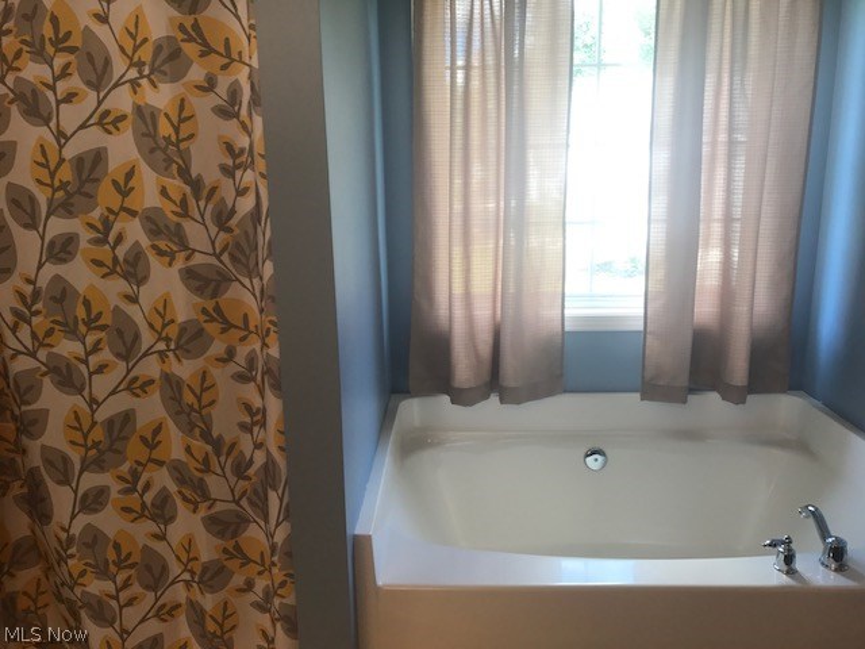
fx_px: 700
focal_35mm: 28
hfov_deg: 63.4
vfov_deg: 49.7
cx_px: 432
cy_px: 324
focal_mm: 3.99
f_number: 1.8
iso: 32
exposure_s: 1/60
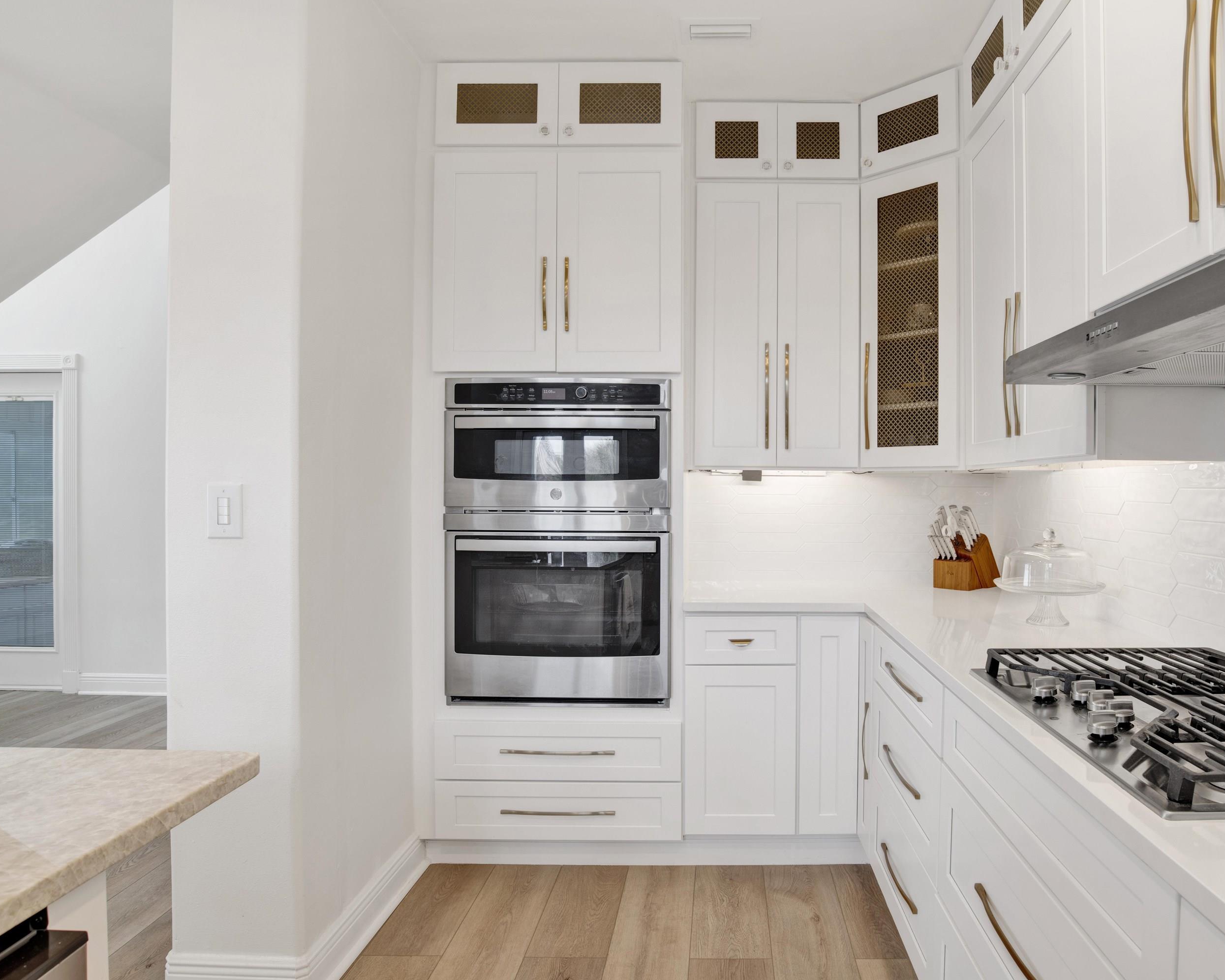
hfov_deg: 74.3
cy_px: 492
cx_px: 728
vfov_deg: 63.1
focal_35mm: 22
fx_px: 798
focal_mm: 19
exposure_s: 1/15
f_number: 11
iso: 200
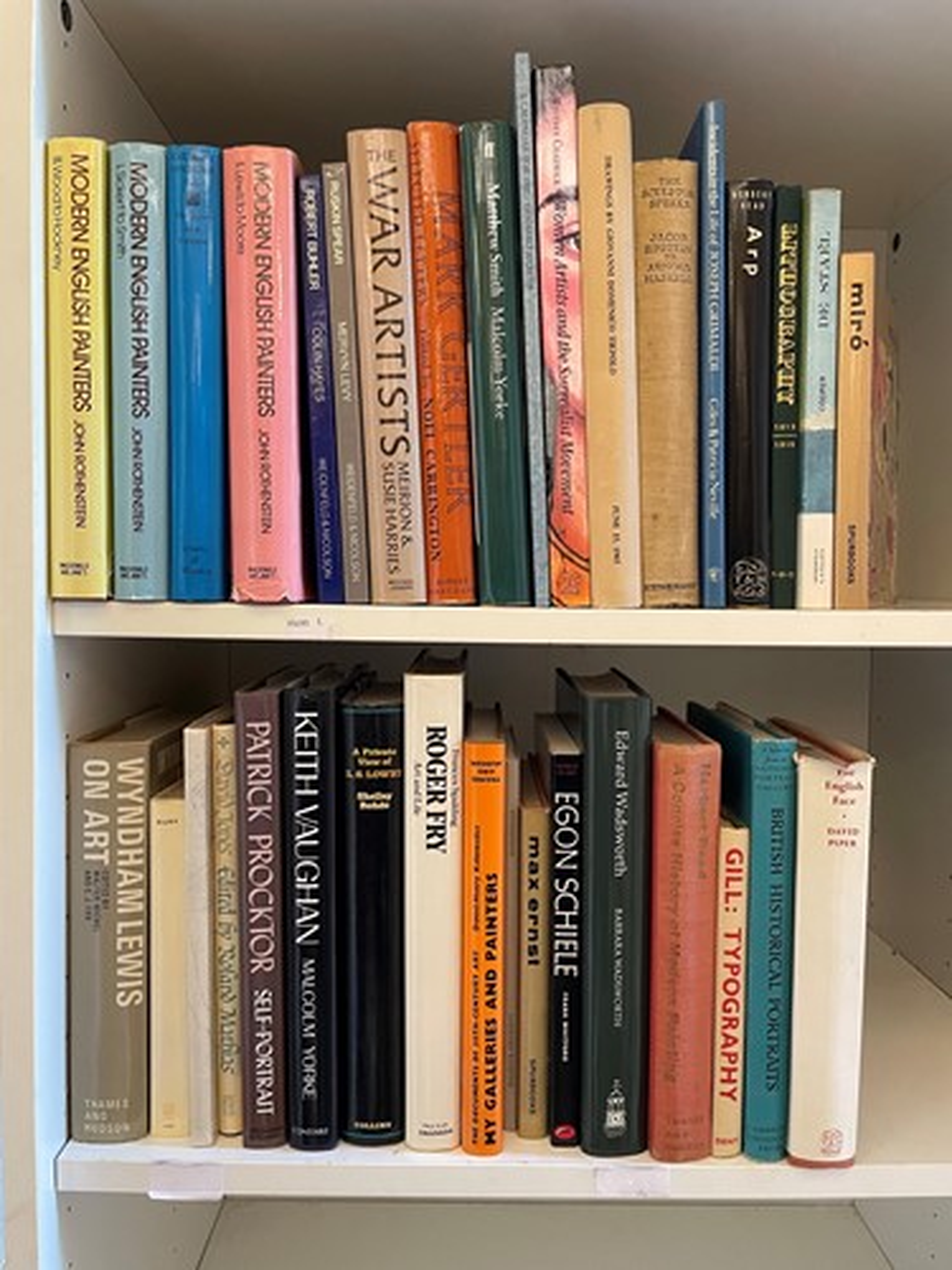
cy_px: 635
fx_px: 953
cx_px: 476
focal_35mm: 26
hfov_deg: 53.1
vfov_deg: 67.3
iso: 320
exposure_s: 1/50
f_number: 1.6
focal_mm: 4.2
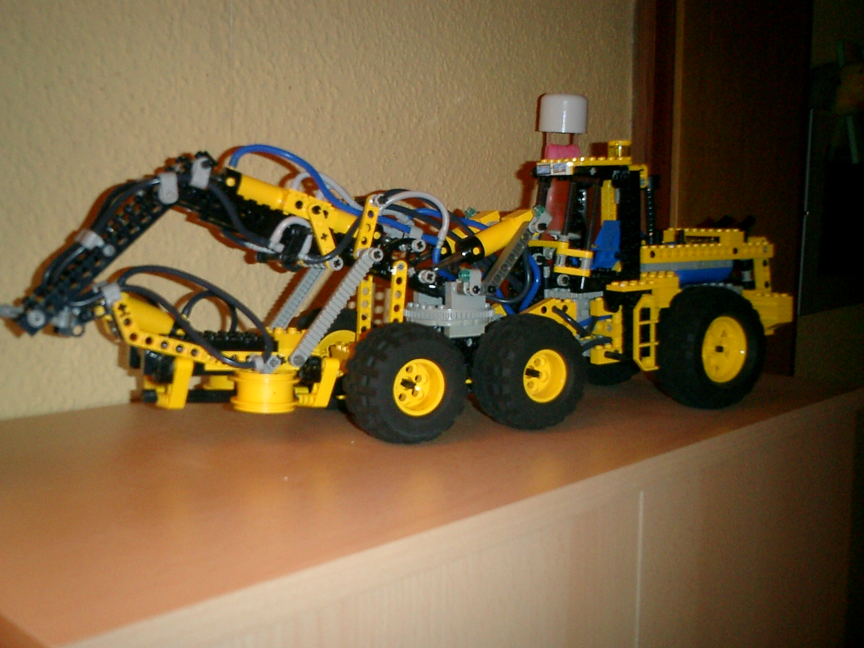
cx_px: 432
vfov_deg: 39.7
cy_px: 324
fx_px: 899
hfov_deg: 51.4
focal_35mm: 36
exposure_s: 1/30
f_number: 3.2
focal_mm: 7.5
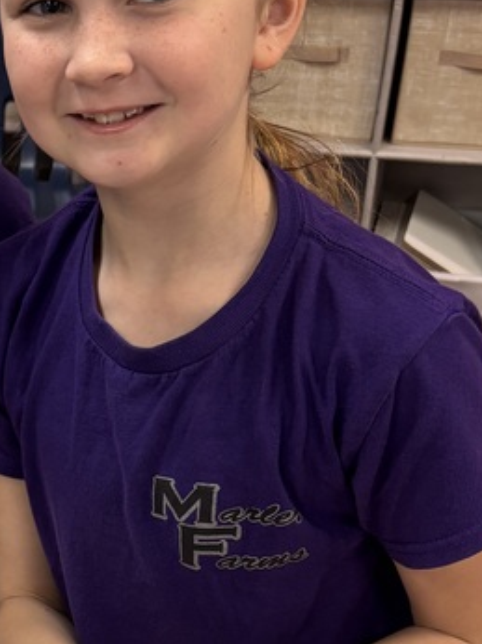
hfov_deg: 18.3
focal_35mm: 77
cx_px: -74
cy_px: 646
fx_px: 1431
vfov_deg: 24.2
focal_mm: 5.96
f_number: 1.6
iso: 100
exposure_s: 1/60
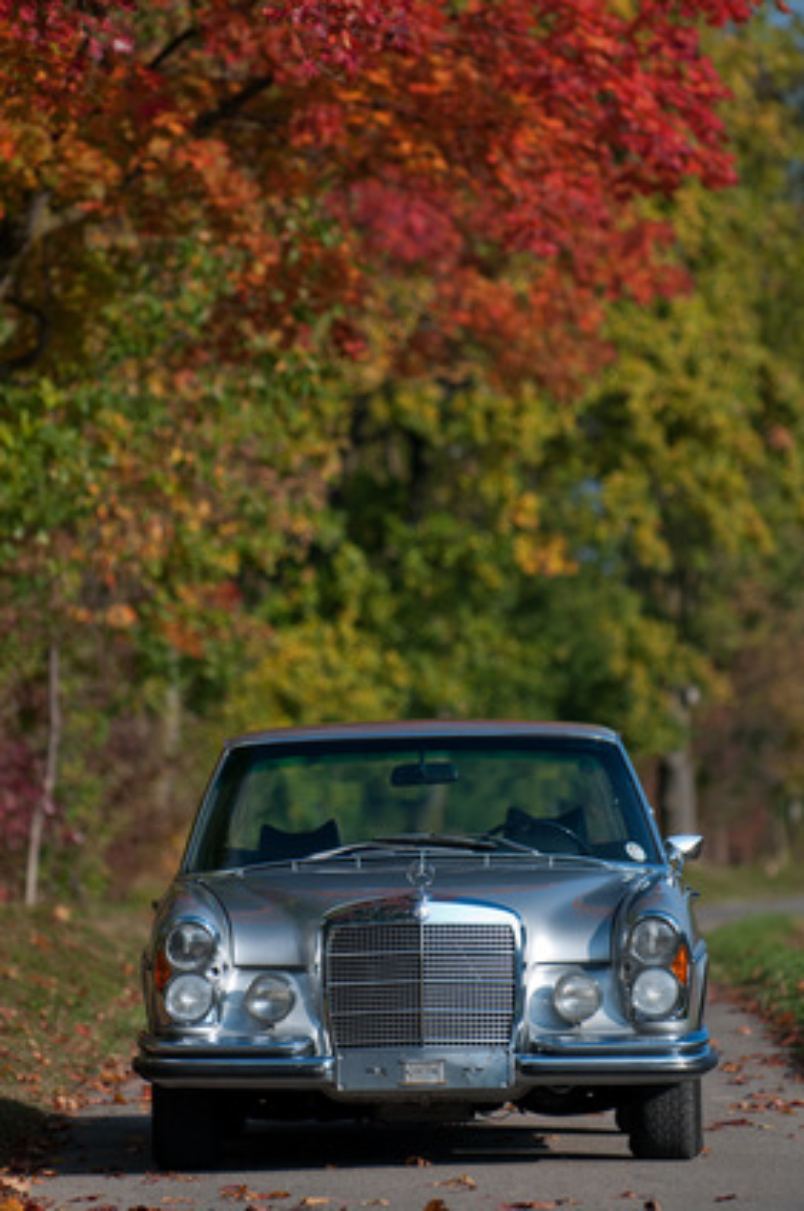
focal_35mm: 300
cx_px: 402
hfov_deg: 4.6
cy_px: 606
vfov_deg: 6.9
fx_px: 10074
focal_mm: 200
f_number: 3.5
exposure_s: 1/1250
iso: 100
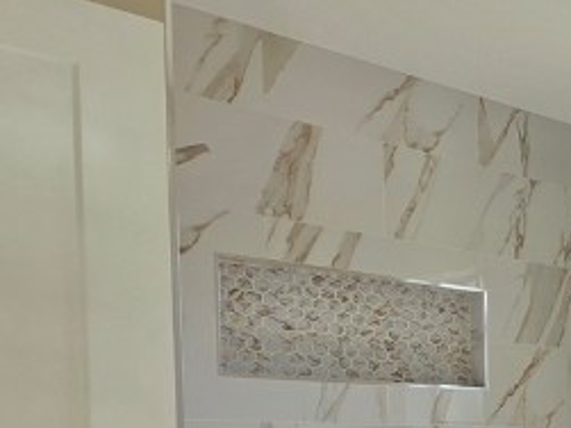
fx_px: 874
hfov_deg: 21.4
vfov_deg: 25.8
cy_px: 451
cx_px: 1056
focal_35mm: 53
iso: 32
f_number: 1.9
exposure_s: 1/120
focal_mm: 2.2
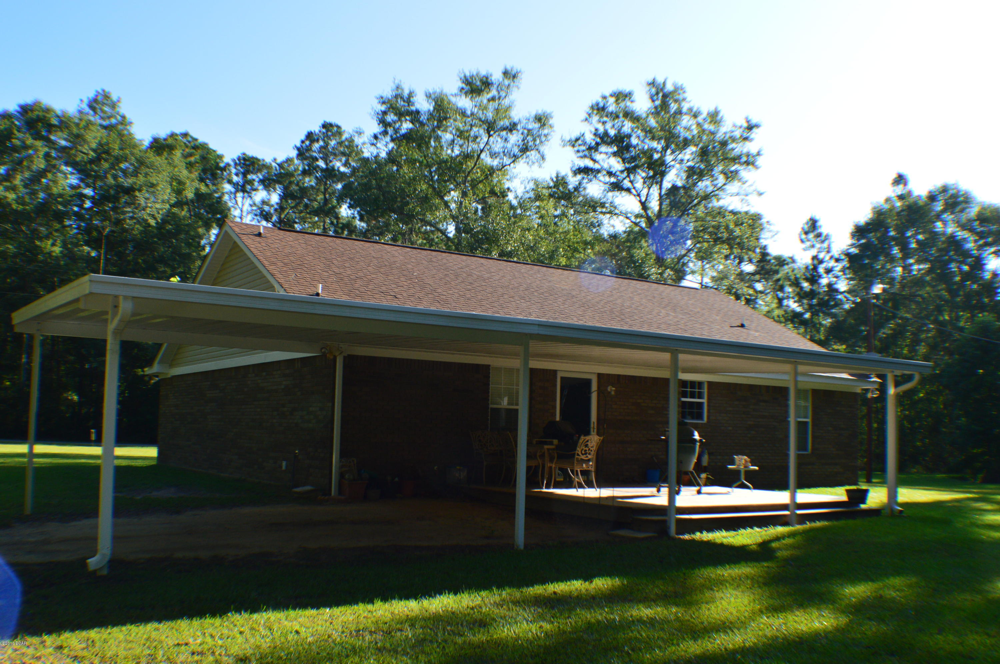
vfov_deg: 31.8
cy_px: 332
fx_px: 1165
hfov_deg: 46.4
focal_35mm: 42
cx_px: 500
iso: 400
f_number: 10
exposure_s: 1/160
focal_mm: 28
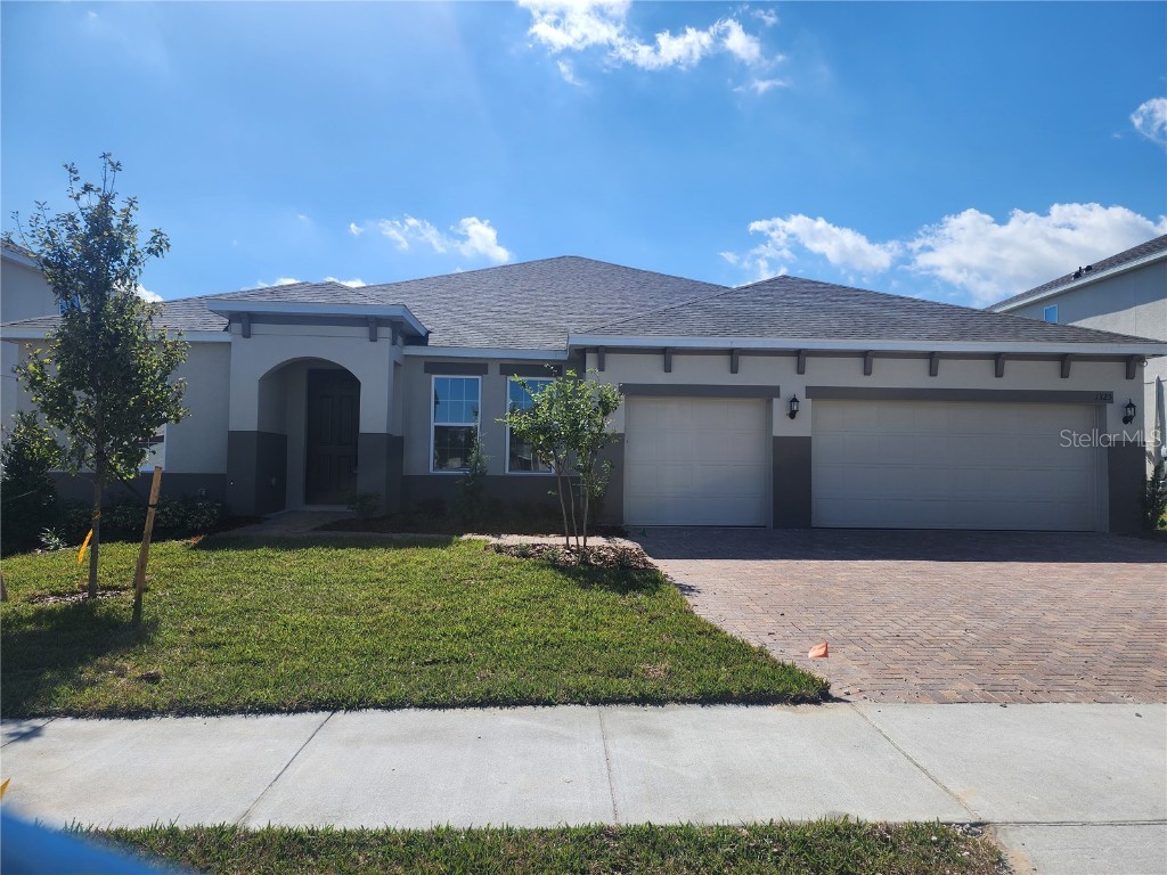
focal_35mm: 23
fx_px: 775
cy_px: 438
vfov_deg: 58.9
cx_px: 584
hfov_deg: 73.9
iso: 12
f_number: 1.8
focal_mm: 6.4
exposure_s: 1/1704
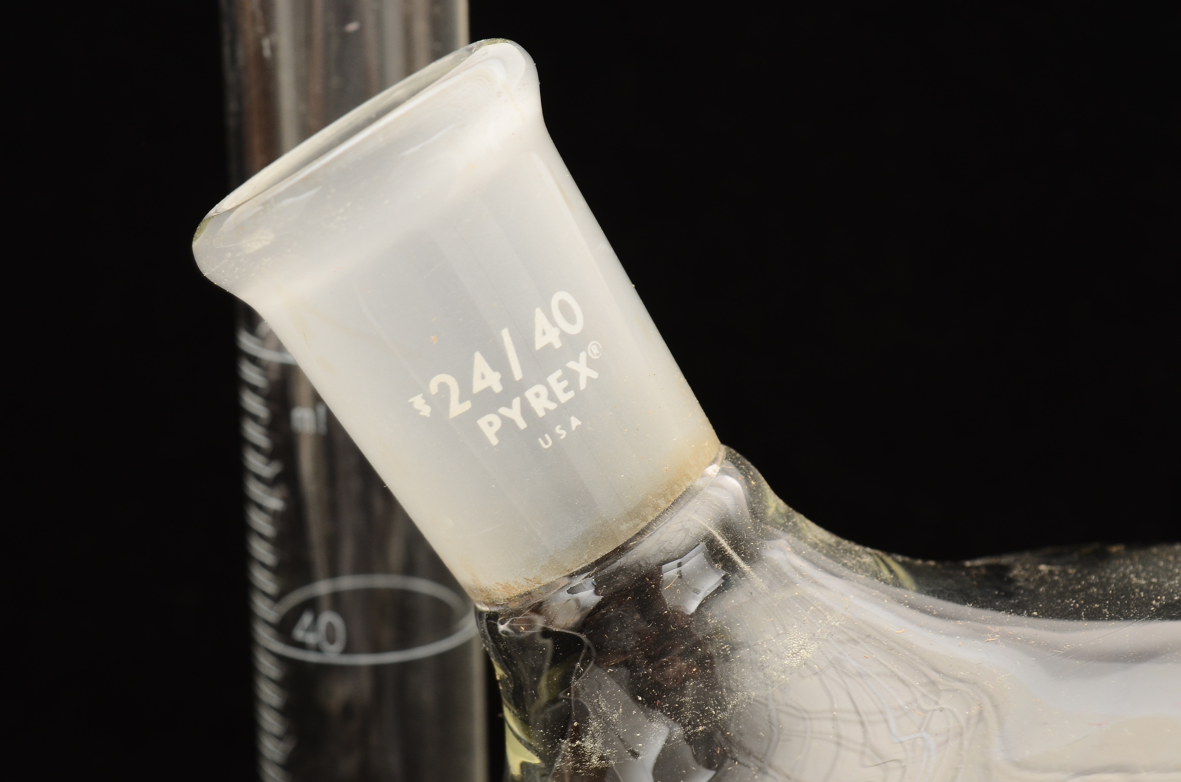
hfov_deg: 24.7
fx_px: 2701
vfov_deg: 16.5
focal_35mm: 82
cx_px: 590
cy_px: 391
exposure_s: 1/60
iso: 320
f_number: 10
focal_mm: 55
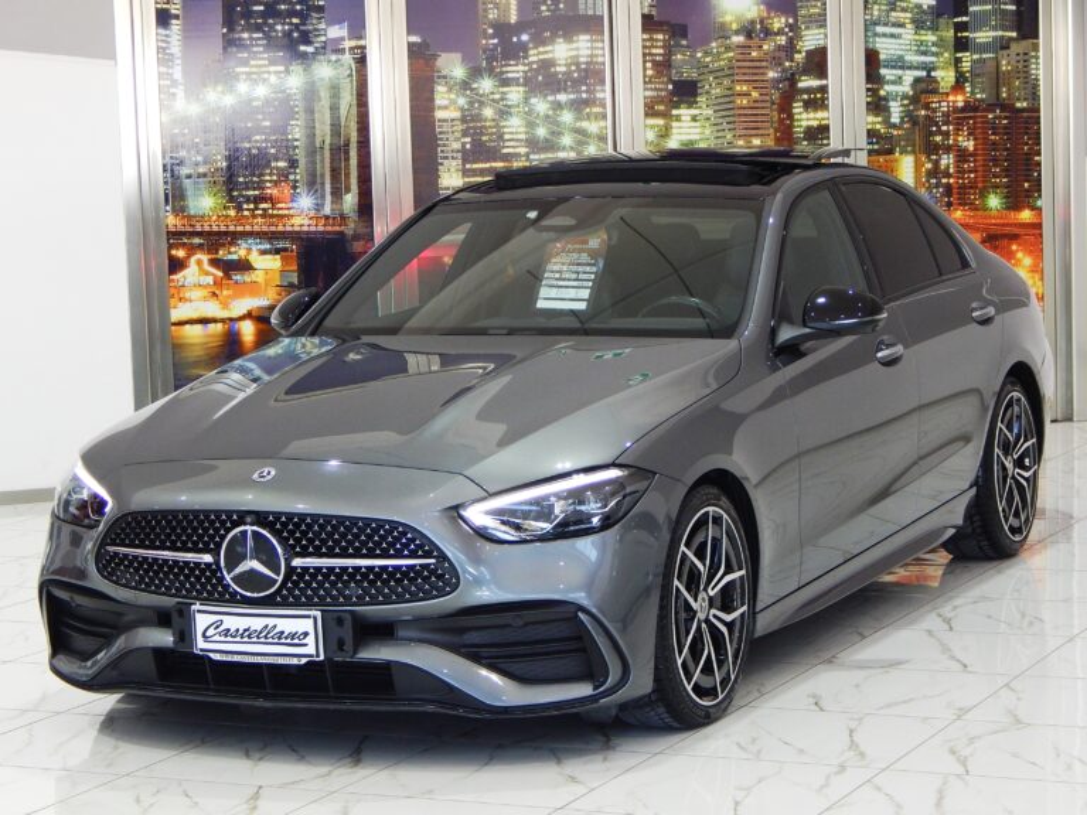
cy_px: 408
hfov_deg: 21.1
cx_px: 544
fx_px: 2920
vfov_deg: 15.9
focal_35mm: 93
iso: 250
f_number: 4.4
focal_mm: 16.6
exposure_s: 1/30
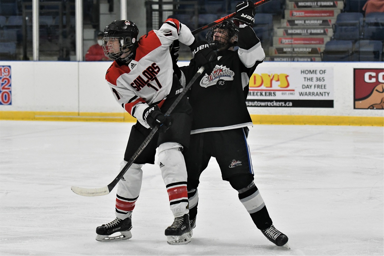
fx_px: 1120
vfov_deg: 13.0
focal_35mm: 105
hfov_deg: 19.5
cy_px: 128
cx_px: 192
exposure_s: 1/1000
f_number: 2.8
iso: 3600
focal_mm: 70
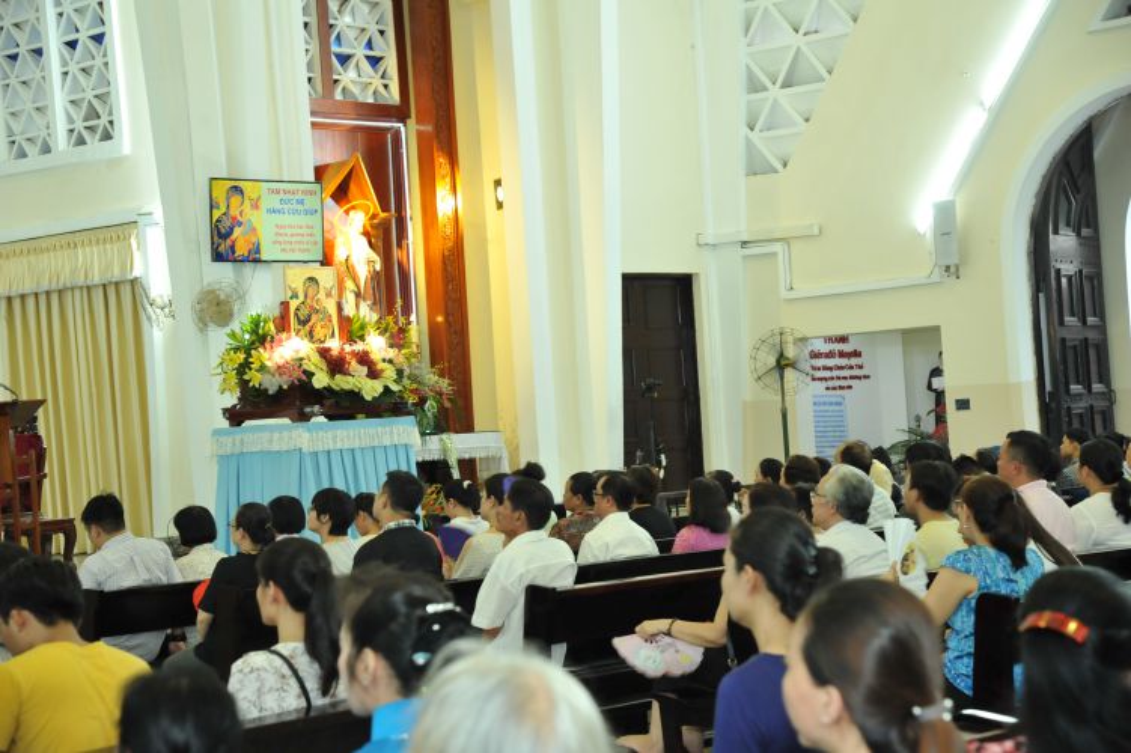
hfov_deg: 27.0
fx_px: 2355
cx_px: 566
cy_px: 376
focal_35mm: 75
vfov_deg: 18.2
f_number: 5.6
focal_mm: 75
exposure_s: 1/80
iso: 2000
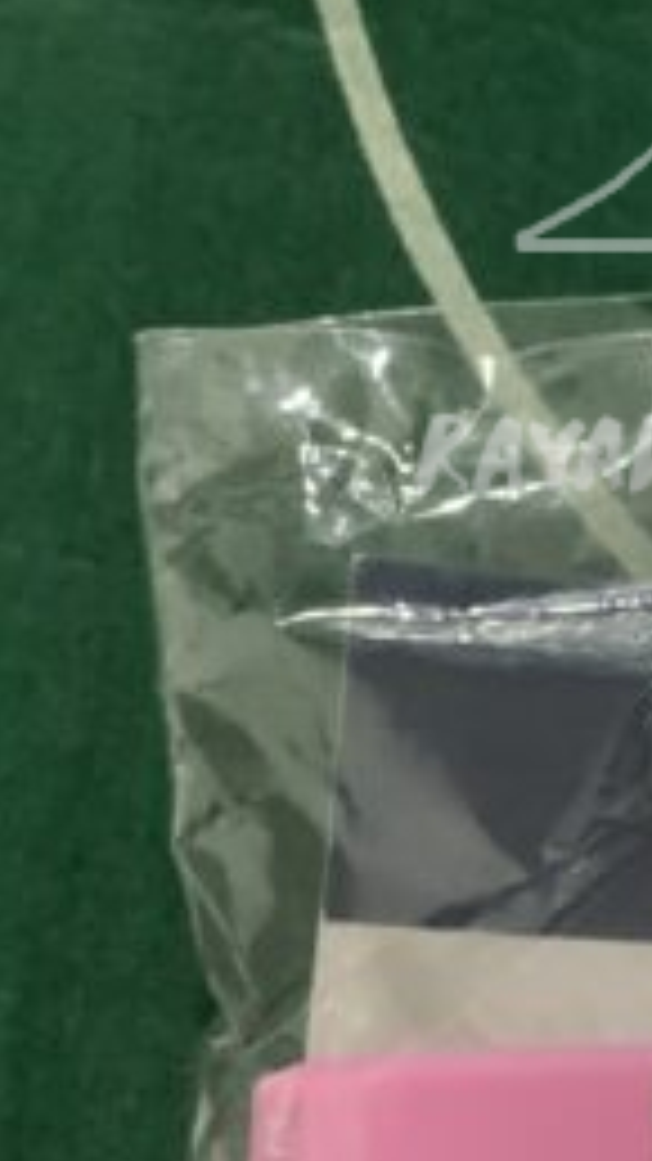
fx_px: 2706
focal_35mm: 88
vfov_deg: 24.2
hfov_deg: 13.0
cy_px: 477
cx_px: 976
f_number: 1.8
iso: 800
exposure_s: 1/27
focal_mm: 4.25
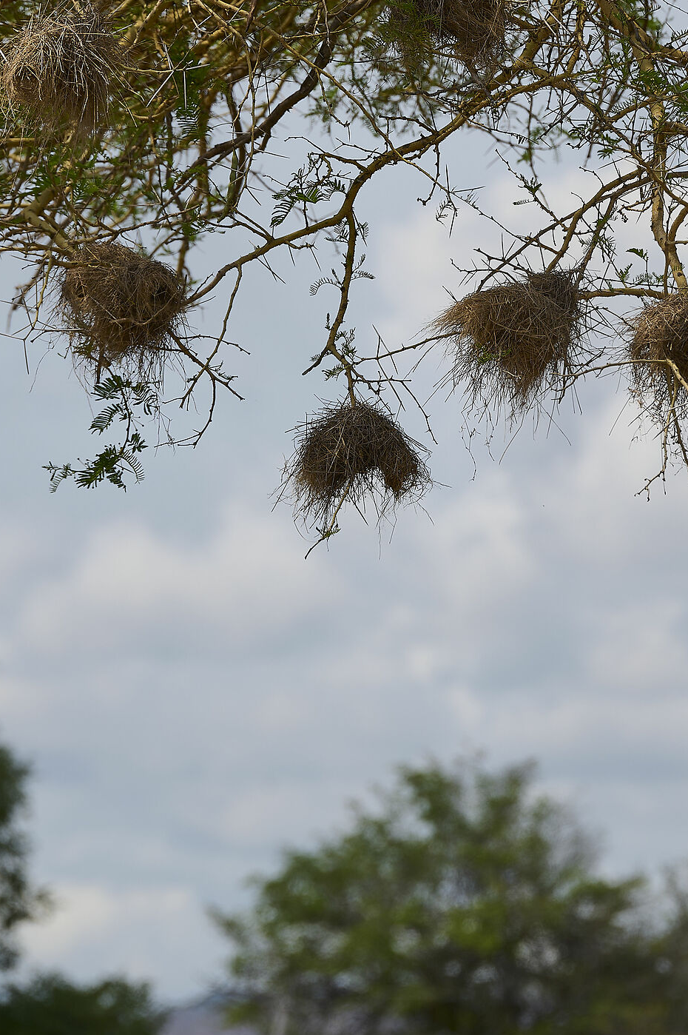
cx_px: 491
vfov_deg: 4.0
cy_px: 351
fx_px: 14784
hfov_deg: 2.7
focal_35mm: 515
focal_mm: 300
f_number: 8
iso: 100
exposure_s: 1/750
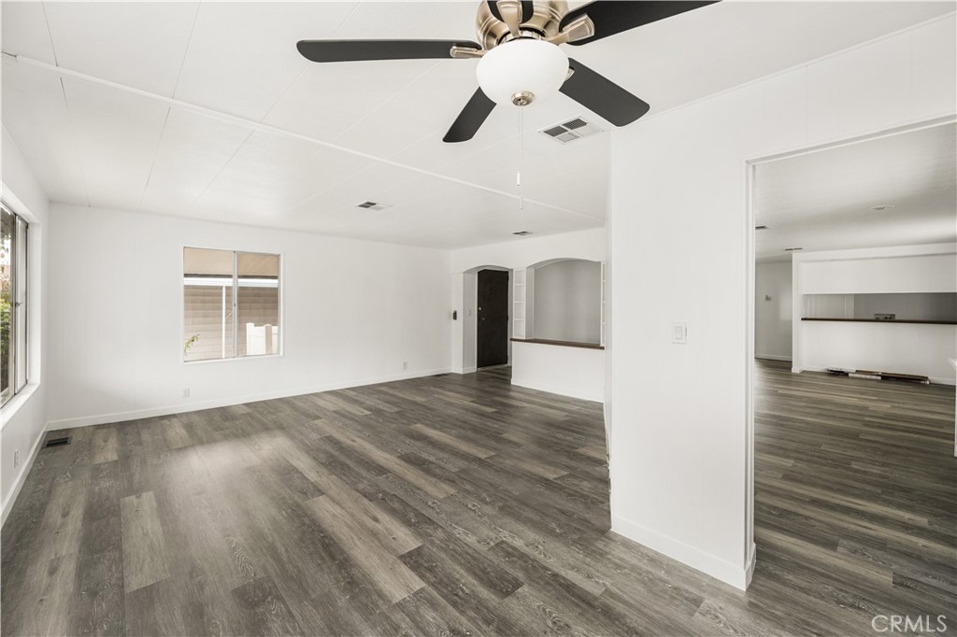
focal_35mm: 14
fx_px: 372
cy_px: 318
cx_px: 478
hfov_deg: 104.3
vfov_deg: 81.2
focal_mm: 14
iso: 100
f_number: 5.6
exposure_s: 1.3
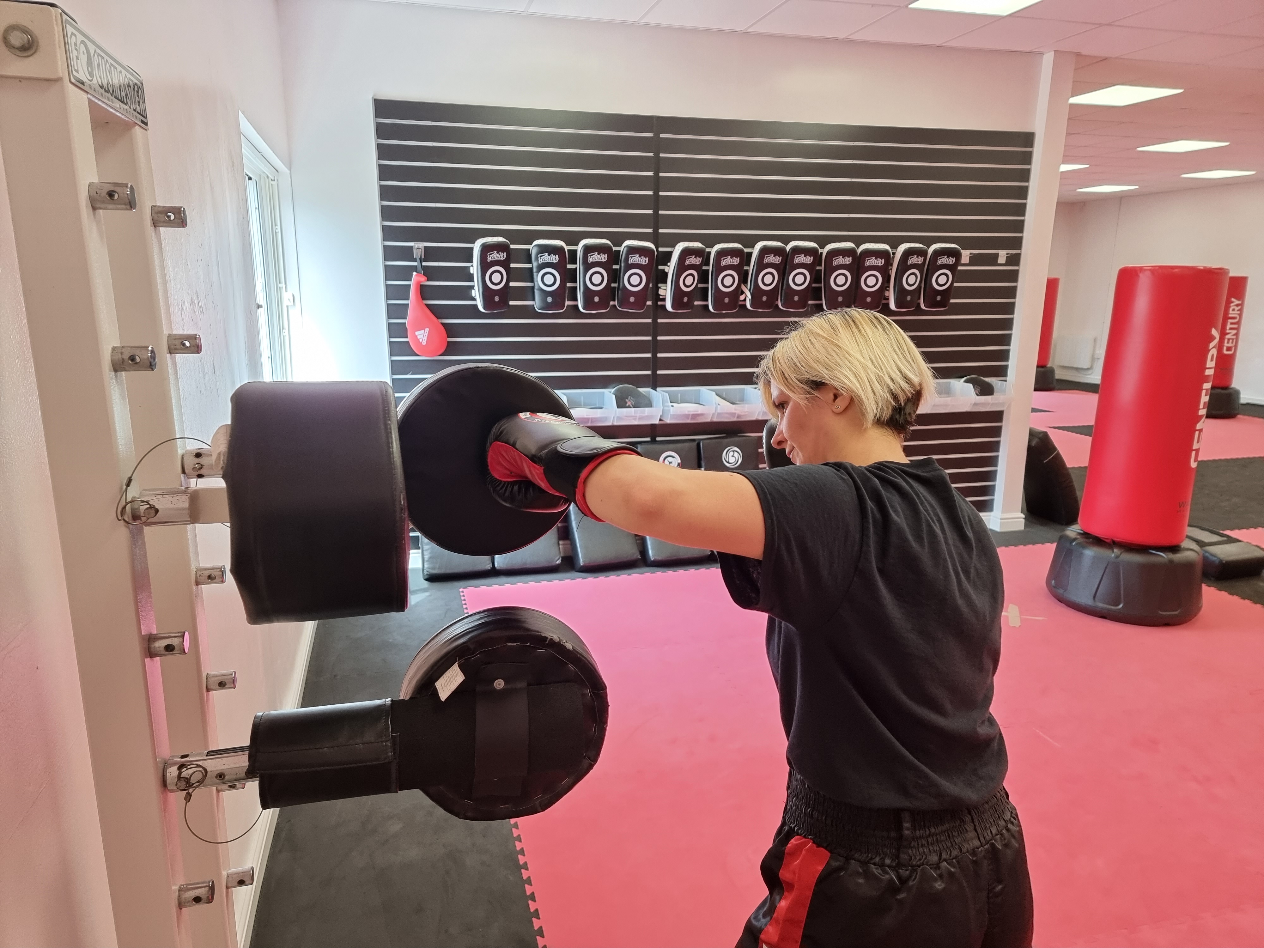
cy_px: 474
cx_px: 632
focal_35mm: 24
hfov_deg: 71.6
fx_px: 876
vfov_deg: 56.8
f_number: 1.8
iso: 125
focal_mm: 6.7
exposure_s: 1/120
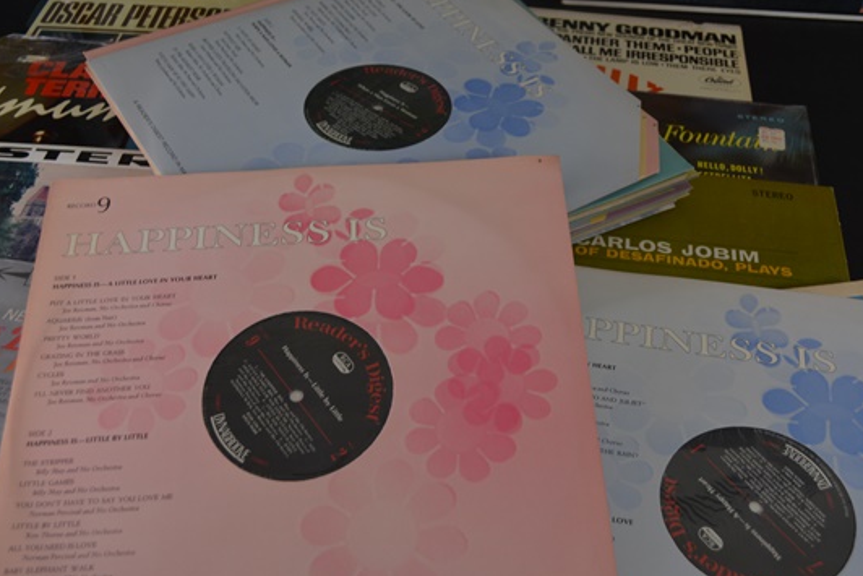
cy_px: 273
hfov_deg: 44.5
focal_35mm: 44
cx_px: 454
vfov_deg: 30.5
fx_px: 1055
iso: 400
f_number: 5
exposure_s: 1/100
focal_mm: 26
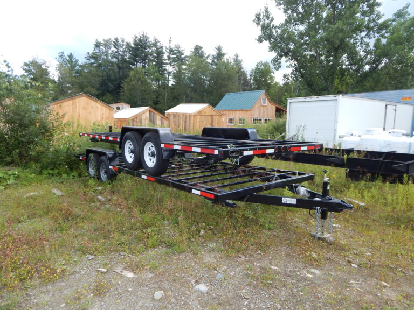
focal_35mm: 22
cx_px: 207
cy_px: 155
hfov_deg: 76.4
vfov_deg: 61.1
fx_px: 263
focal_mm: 4
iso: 125
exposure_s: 1/400
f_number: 3
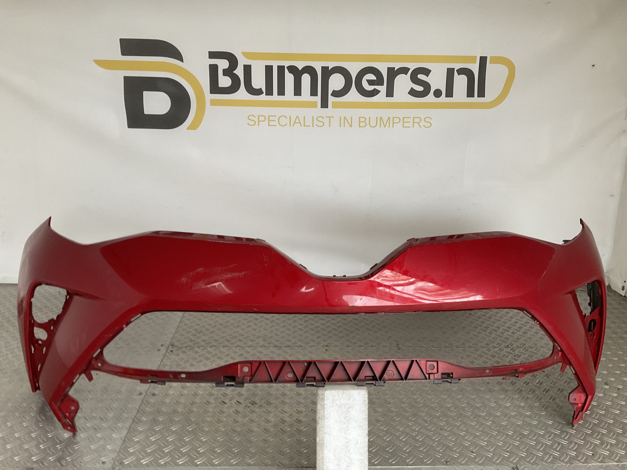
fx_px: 525
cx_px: 314
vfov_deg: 48.2
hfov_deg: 61.7
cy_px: 235
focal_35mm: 29
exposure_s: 1/60
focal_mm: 3
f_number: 1.8
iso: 80
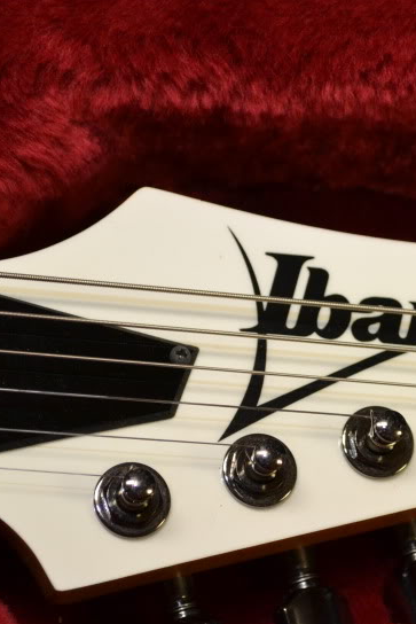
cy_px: 344
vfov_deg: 16.1
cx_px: 356
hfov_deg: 10.8
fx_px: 2199
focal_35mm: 127
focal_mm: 45
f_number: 5.3
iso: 1250
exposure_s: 1/60
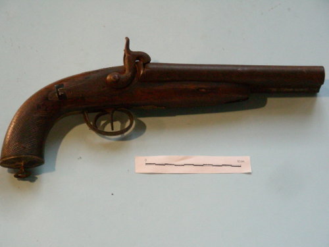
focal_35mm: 128
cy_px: 124
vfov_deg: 11.6
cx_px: 164
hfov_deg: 15.4
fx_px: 1217
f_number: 4
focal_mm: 21.3
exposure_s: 1/240
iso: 400
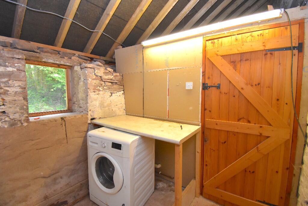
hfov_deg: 100.4
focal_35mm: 15
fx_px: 128
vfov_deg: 77.3
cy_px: 103
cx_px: 154
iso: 1600
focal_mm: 10
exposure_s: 1/100
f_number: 4.5
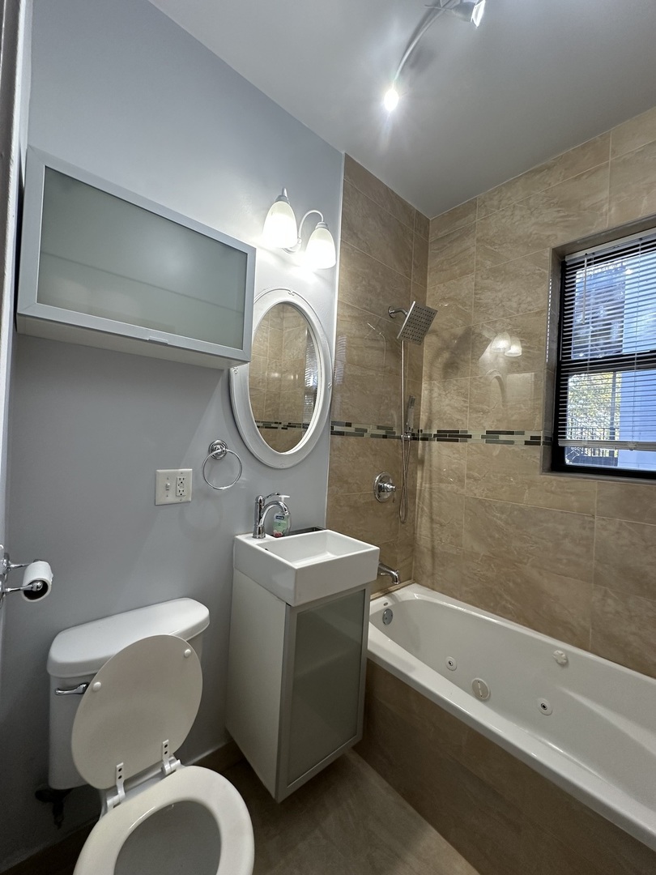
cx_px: 328
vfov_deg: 102.1
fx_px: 354
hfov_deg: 85.7
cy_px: 438
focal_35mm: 14
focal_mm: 2.22
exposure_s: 1/120
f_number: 2.2
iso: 200
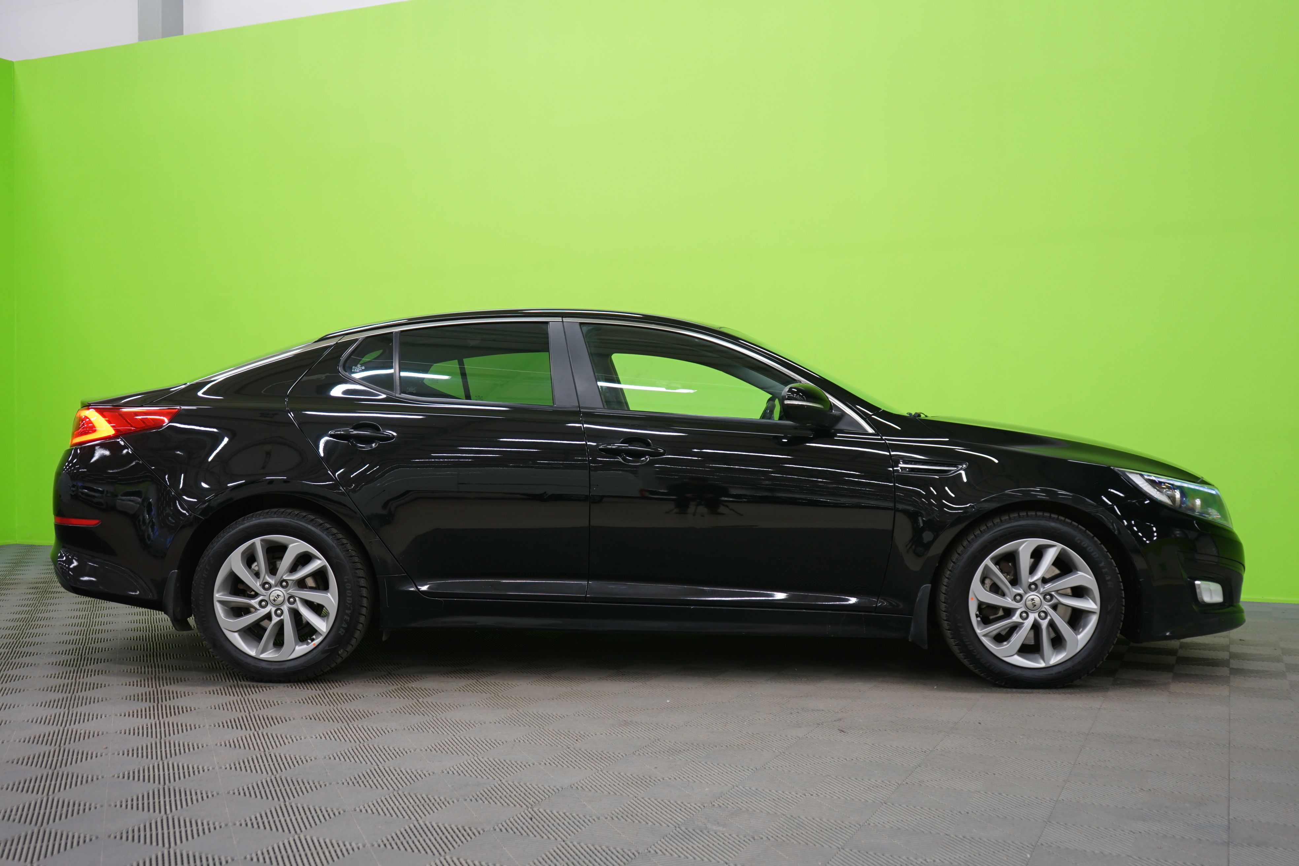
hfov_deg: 54.4
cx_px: 650
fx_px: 1263
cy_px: 433
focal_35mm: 35
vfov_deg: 37.9
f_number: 4
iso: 400
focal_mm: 35
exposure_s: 1/8
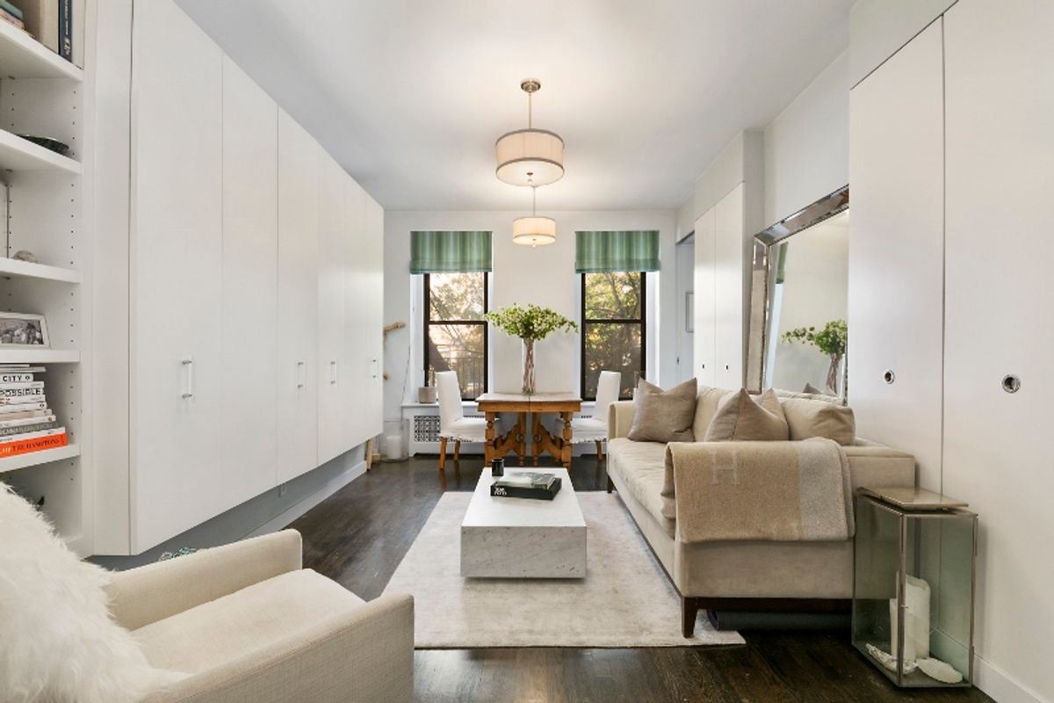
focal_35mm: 16
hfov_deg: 95.0
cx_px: 527
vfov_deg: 72.1
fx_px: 483
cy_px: 352
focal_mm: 11
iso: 100
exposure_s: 1/5
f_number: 8
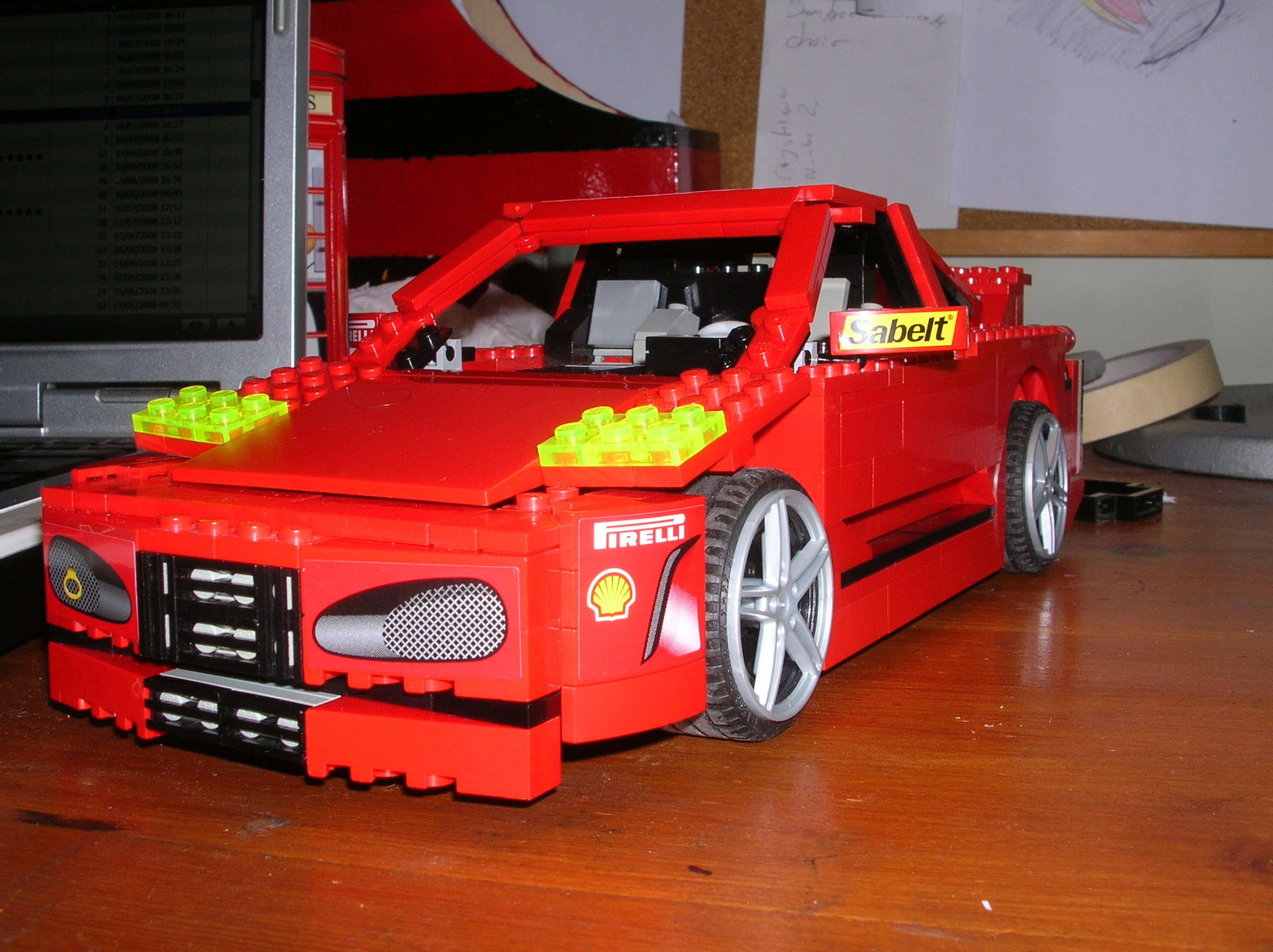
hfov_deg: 44.8
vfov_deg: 34.3
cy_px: 476
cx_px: 636
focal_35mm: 42
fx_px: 1543
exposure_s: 1/60.1
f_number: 6.1
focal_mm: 7.1
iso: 50
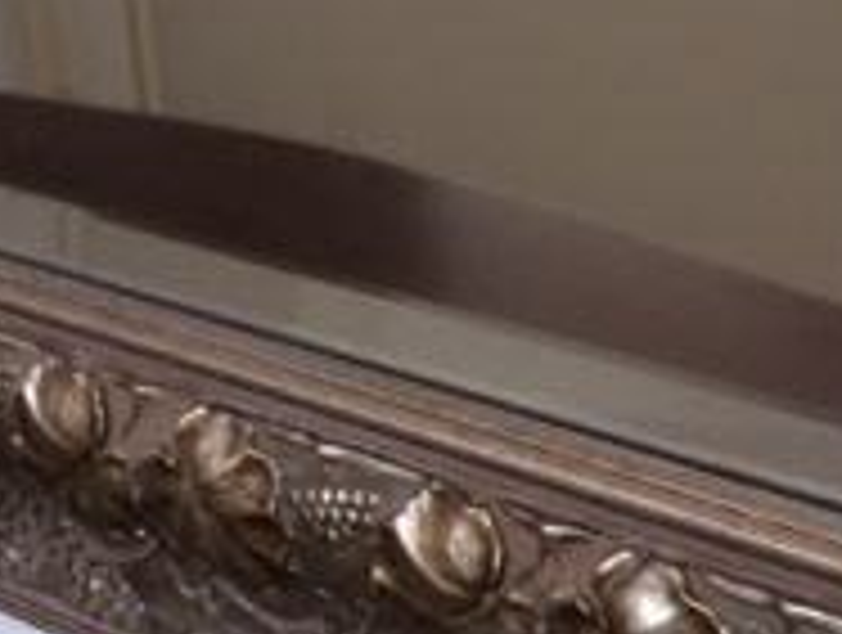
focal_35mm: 99
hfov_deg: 19.6
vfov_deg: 14.9
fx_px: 2413
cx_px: 684
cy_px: 166
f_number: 2.2
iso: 50
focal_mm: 4.15
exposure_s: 1/30
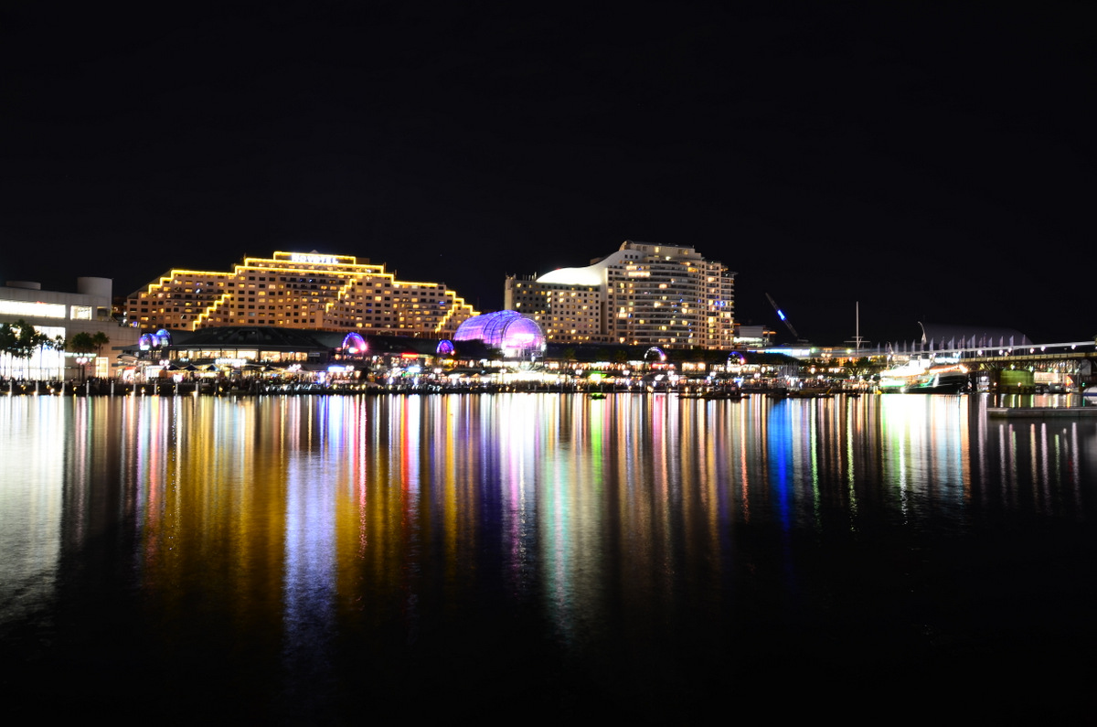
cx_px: 548
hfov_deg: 67.5
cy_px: 364
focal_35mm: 27
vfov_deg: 47.7
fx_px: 821
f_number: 8
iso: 100
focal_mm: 18
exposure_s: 15
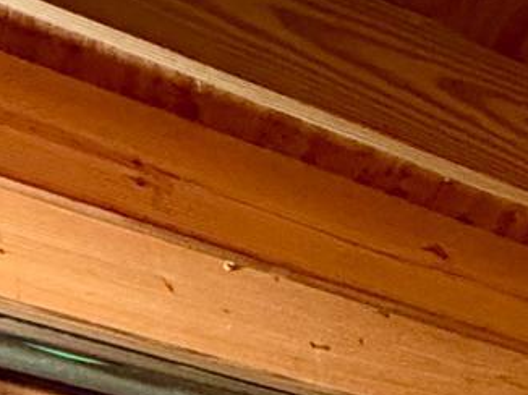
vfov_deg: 12.2
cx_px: 904
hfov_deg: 18.3
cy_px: 1026
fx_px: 1341
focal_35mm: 88
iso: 1000
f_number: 2.2
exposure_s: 1/30
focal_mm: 2.22
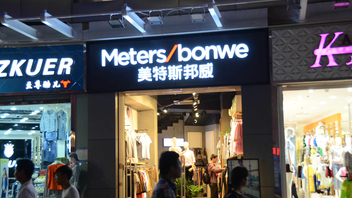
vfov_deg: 22.2
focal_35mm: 54
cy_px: 110
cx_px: 177
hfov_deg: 38.5
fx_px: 504
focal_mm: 34
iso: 1600
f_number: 4.5
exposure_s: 1/80
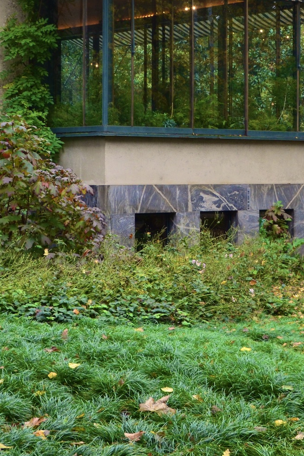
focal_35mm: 92
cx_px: 196
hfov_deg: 14.8
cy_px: 148
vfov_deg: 22.0
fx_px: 1165
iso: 720
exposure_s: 1/60
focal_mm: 30
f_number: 8
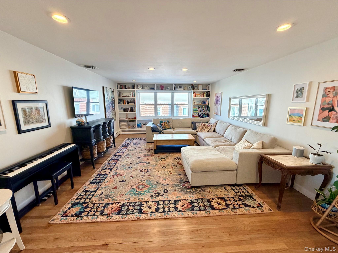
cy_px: 126
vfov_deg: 85.7
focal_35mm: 14
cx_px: 169
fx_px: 137
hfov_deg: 102.1
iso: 250
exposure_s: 1/120
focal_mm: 2.22
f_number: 2.2
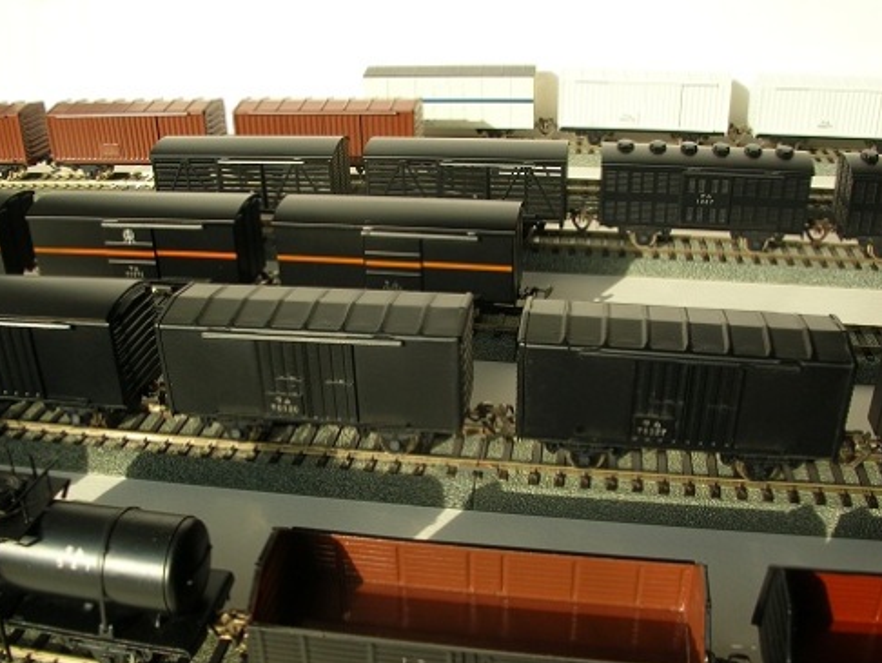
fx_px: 918
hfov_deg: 51.3
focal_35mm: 36
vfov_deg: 39.7
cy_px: 339
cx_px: 432
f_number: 5.6
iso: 50
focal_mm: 5.8
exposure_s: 1/186
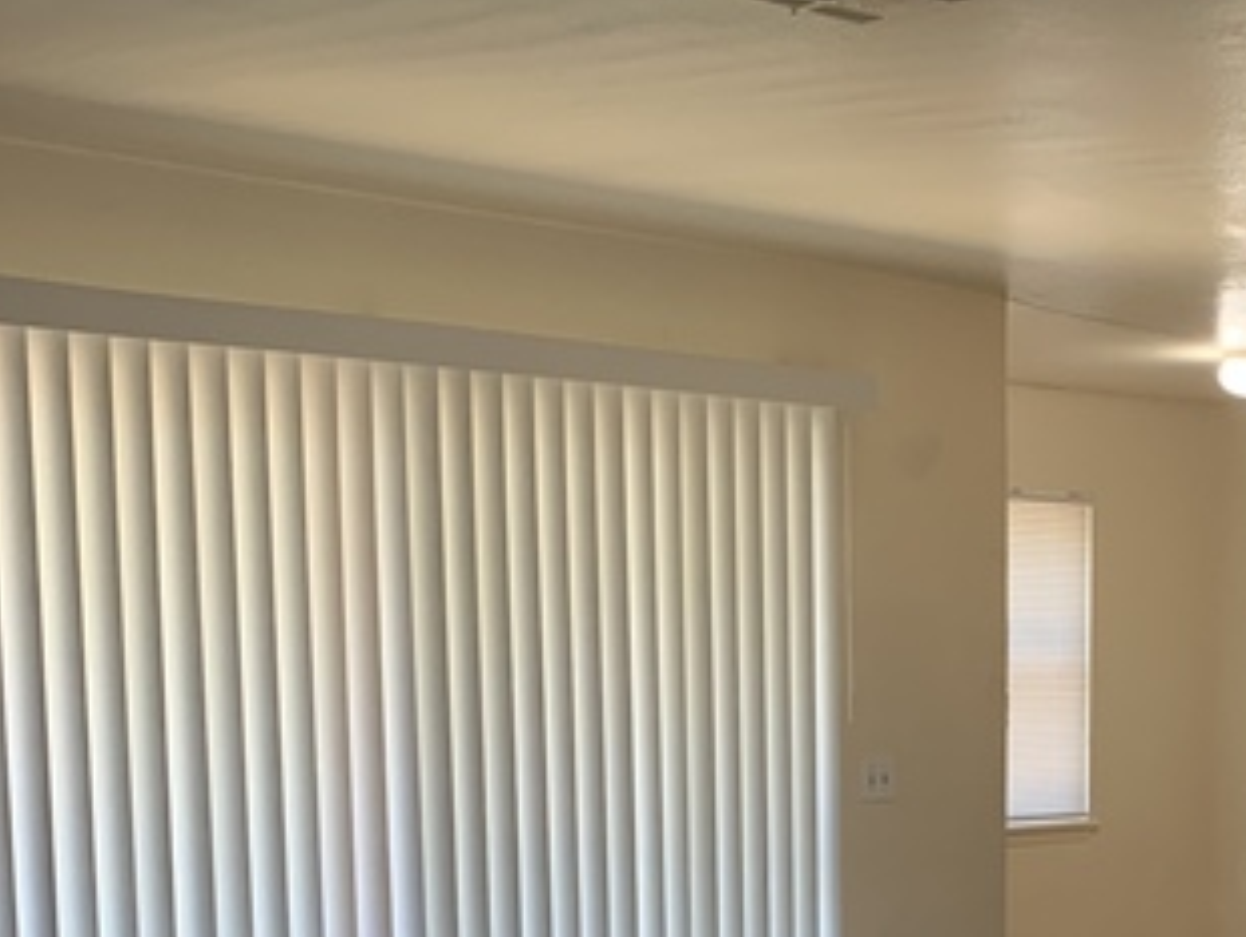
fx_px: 2414
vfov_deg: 20.8
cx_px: 1049
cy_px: 1050
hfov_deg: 28.2
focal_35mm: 67
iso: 100
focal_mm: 4.25
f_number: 1.8
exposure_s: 1/60
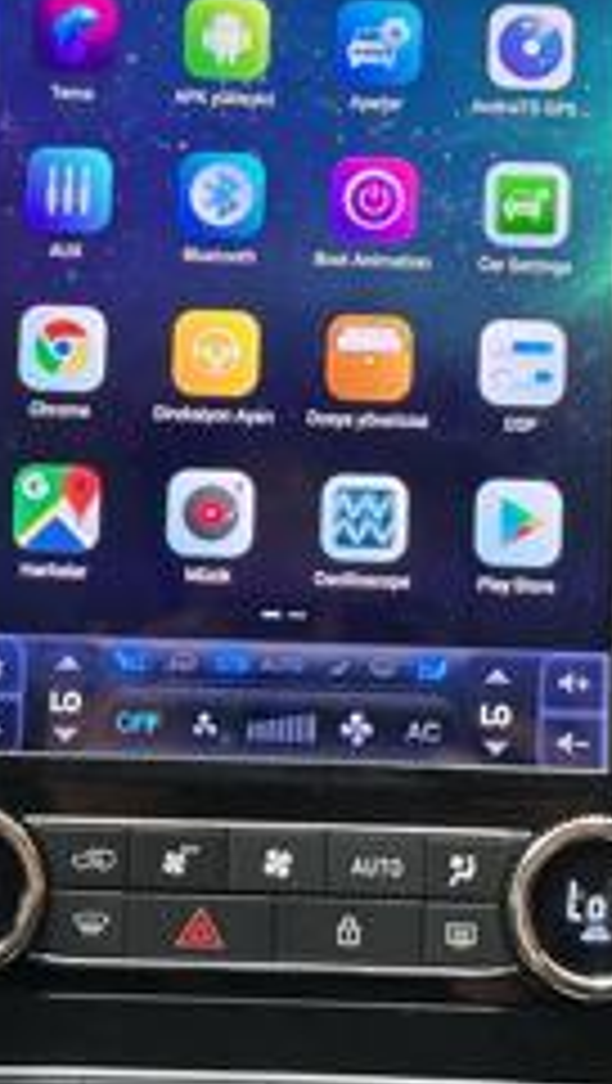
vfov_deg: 16.4
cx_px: 284
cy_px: 337
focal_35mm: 130
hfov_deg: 9.4
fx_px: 3741
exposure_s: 1/77
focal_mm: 6.86
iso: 80
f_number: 1.78
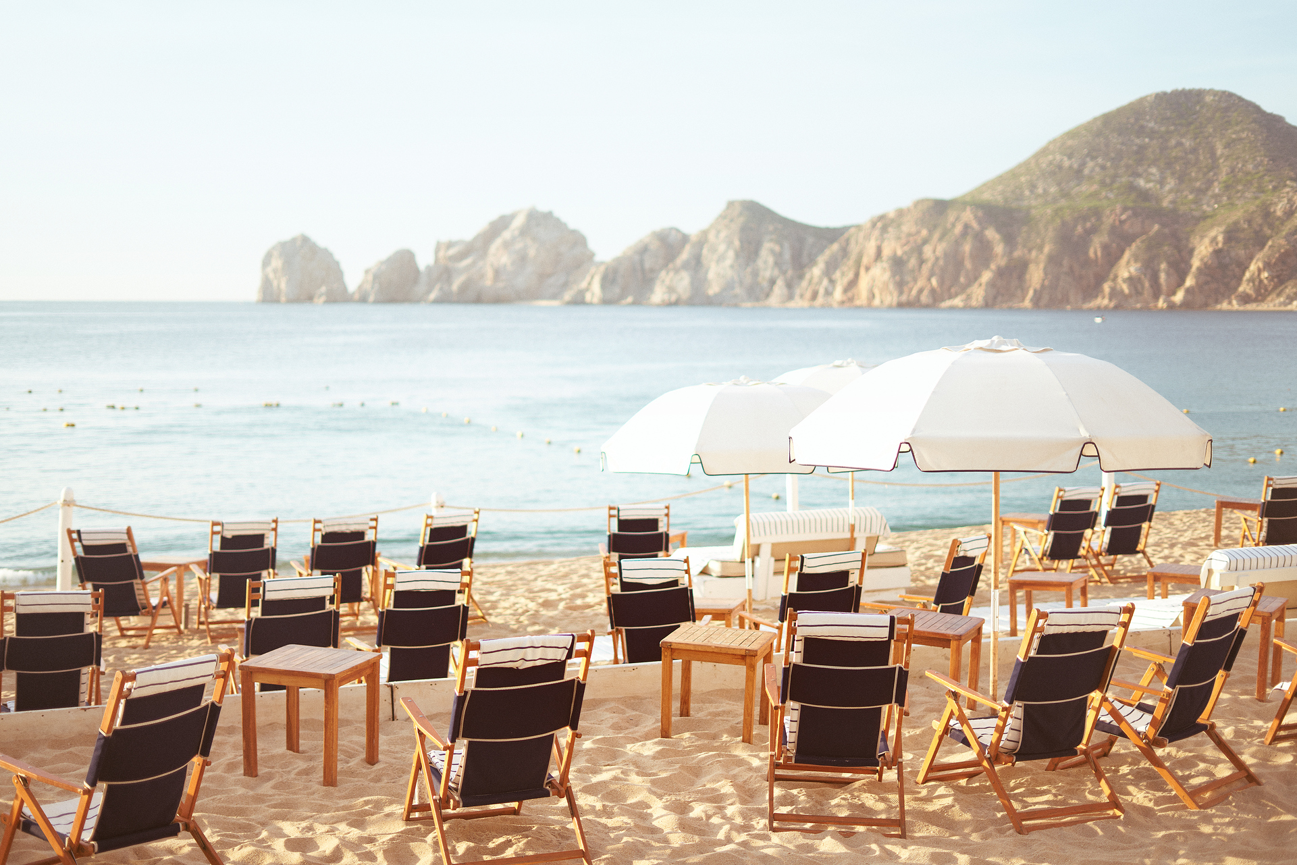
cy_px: 432
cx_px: 648
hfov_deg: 39.6
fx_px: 1801
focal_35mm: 50
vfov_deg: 27.0
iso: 100
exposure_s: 1/1000
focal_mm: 50
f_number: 1.8
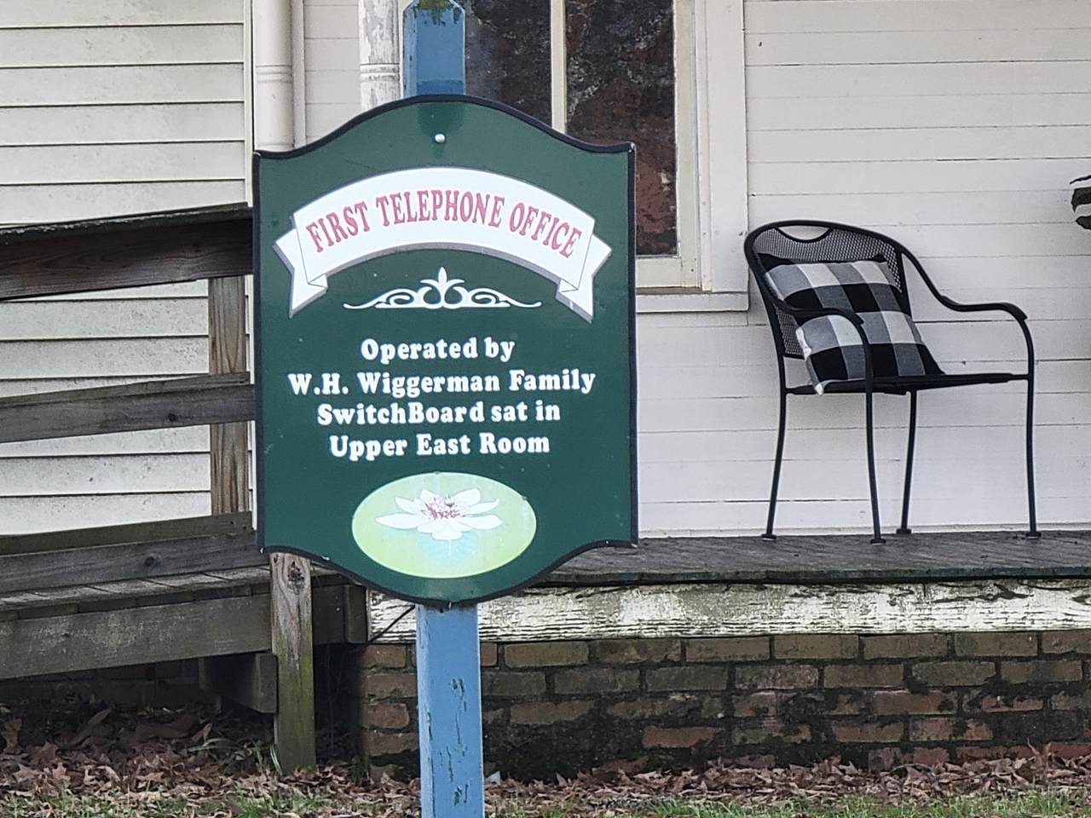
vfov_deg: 6.2
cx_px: 546
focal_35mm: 240
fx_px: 7564
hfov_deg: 8.2
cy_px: 409
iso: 100
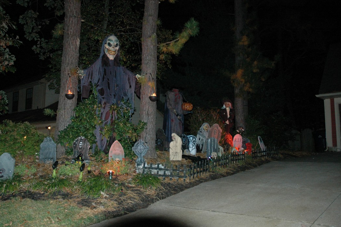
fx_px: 293
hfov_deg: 60.1
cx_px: 147
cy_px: 110
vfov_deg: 42.3
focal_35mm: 31
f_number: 4
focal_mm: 18
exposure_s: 1/60
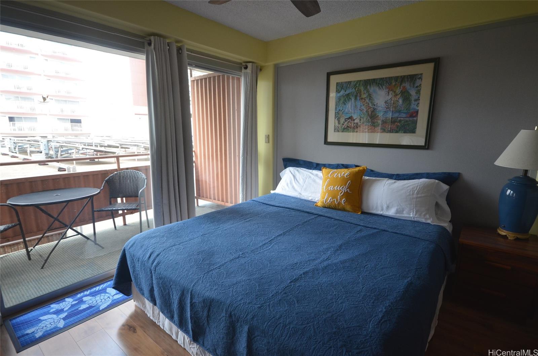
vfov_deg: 67.1
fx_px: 268
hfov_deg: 90.1
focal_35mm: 18
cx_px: 269
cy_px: 178
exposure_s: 1/100
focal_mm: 12
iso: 400
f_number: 5
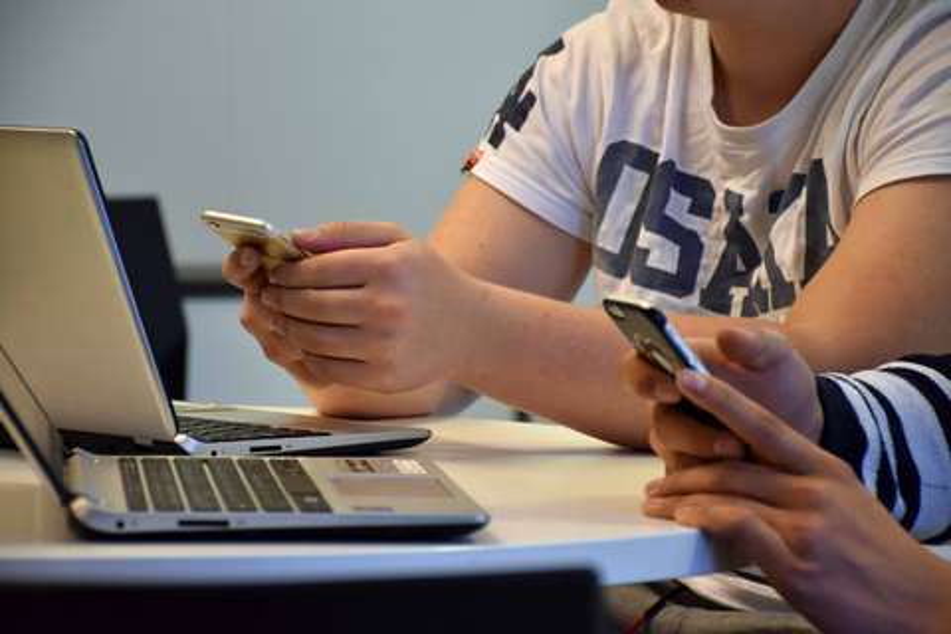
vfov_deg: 9.6
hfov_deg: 14.4
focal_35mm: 142
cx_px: 476
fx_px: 3764
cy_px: 317
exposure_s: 1/160
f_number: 5.3
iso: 1000
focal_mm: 95
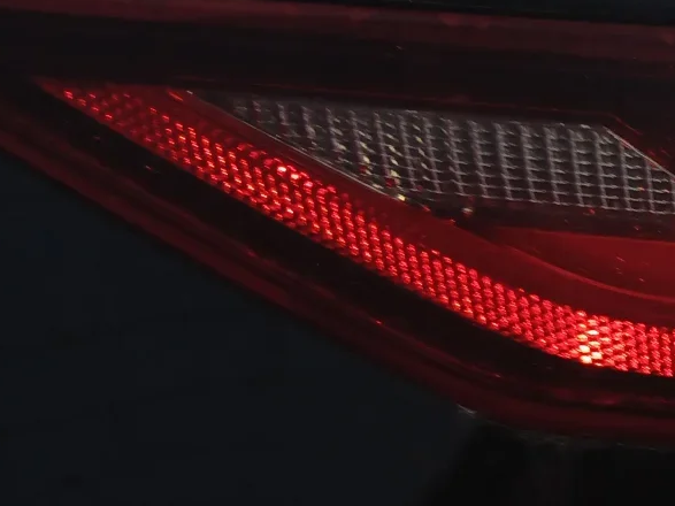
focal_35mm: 85
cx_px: 1075
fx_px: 1657
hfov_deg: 19.4
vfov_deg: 17.3
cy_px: 386
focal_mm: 3.98
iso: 32
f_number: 1.8
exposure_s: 1/50
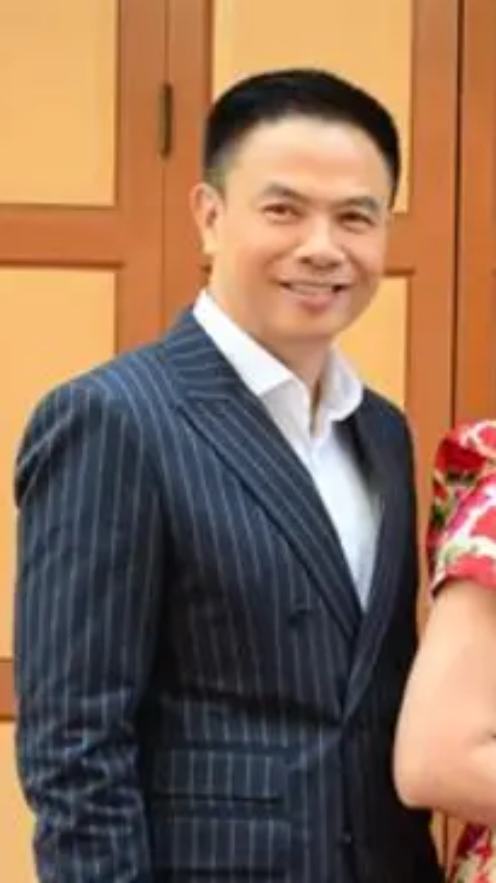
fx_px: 3137
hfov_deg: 8.8
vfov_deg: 16.0
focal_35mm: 134
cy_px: 617
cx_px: 782
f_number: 5
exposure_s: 1/125
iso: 400
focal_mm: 40
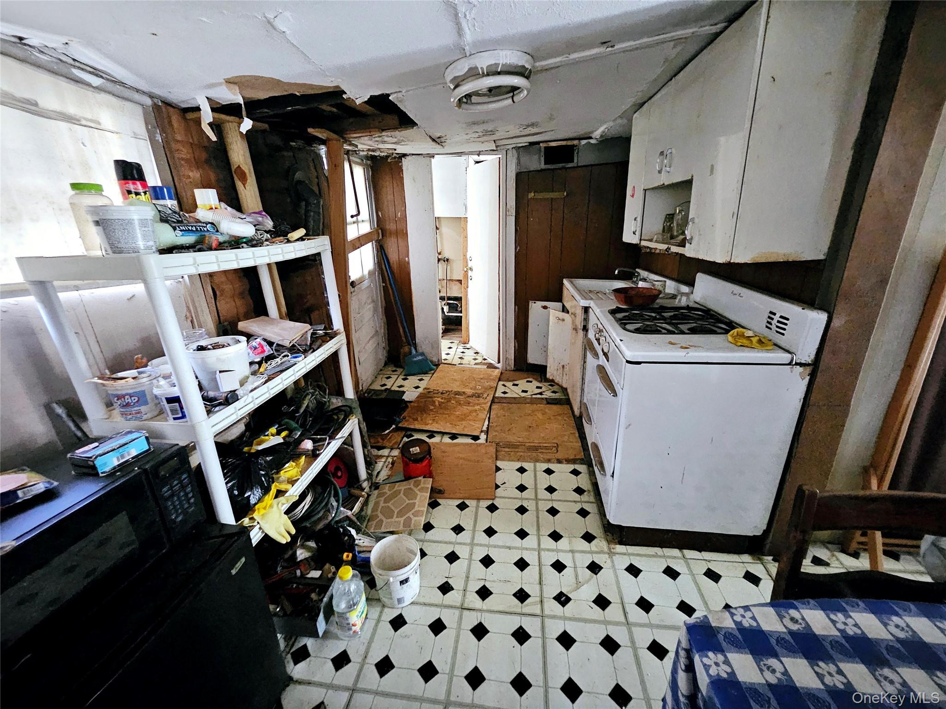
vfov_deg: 89.9
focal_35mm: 13
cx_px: 473
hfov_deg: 106.2
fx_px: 355
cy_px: 354
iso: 800
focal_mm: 1.7
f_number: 2.2
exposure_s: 1/24
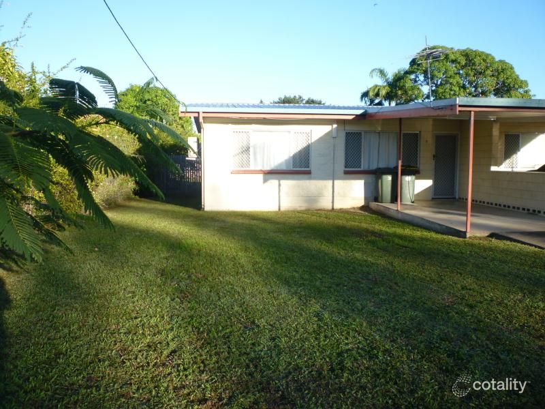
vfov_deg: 48.2
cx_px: 272
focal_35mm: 29
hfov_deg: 61.7
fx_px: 457
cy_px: 204
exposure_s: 1/400
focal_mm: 5.2
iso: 100
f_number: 3.3
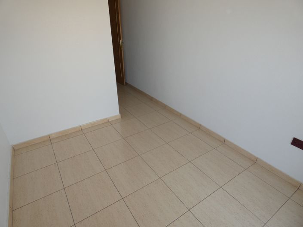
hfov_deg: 81.8
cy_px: 114
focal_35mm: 20
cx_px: 152
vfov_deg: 65.9
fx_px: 175
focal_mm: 3.6
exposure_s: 1/80
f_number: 2.8
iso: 80
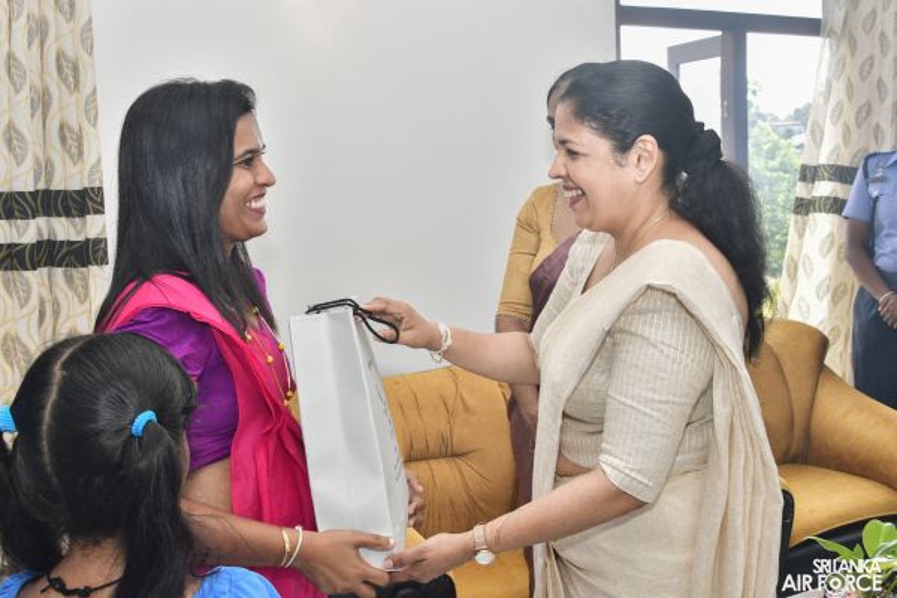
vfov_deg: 31.9
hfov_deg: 46.4
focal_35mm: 42
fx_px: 1046
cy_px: 299
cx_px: 448
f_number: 10
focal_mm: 28
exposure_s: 1/250
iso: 2000
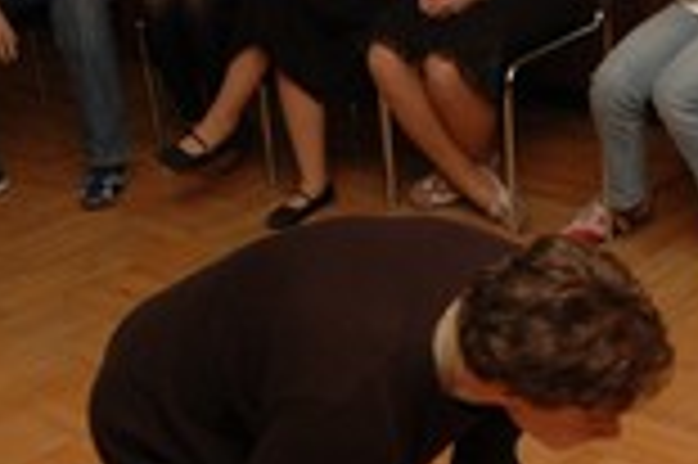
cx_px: 567
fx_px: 1646
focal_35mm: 85
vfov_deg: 15.9
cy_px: 378
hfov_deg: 23.6
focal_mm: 22
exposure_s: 1/45
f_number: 5.6
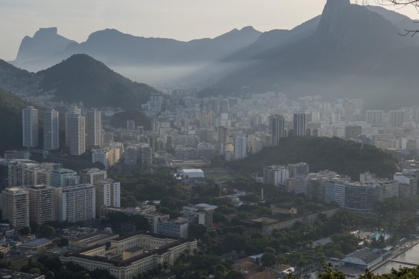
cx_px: 239
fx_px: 721
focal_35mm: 62
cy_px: 128
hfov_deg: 32.3
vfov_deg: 21.9
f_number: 2.4
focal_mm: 6
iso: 16
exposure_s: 1/4800
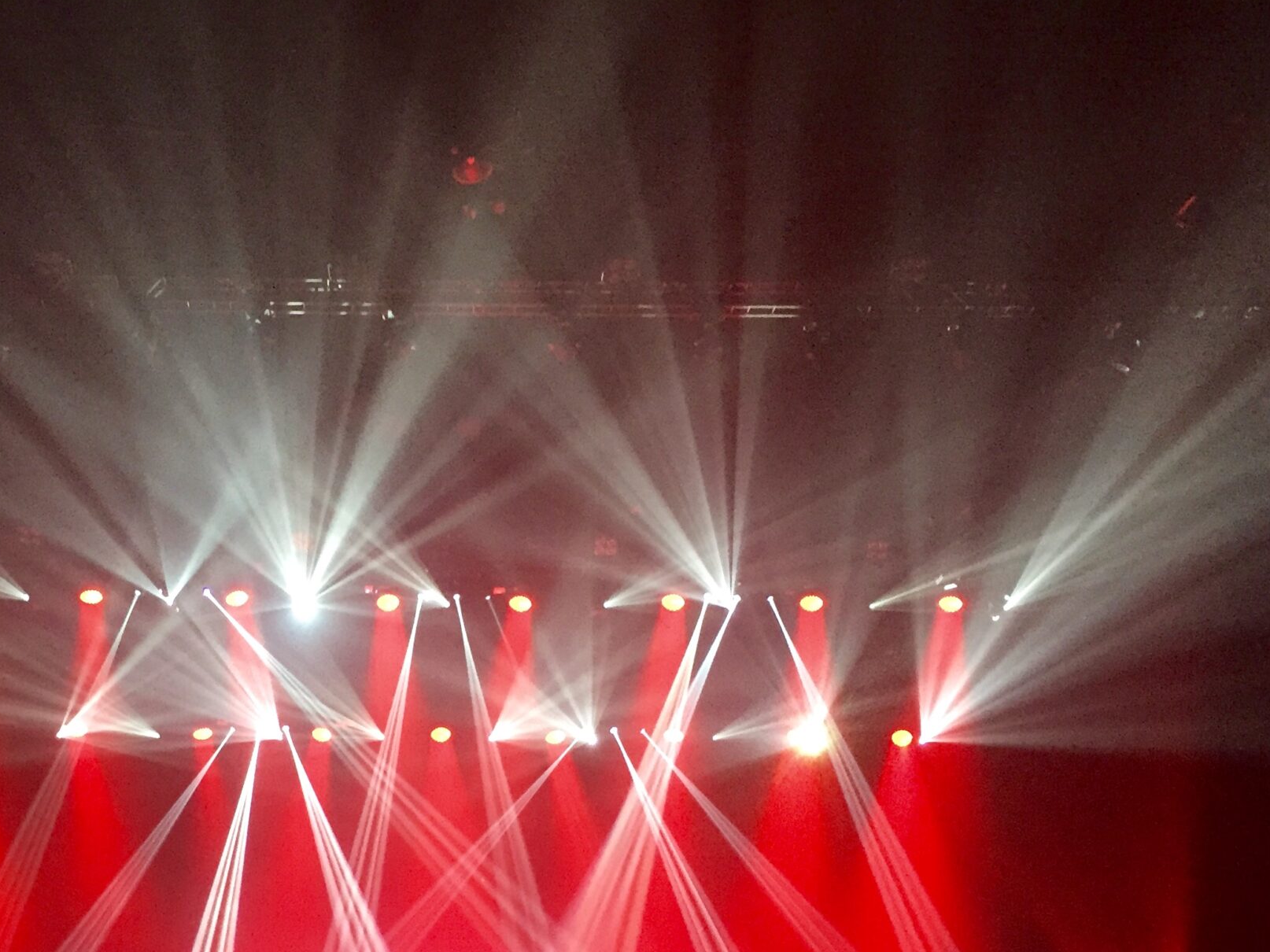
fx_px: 1687
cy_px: 751
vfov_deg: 30.8
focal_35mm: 46
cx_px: 415
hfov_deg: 40.7
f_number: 2.2
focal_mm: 4.15
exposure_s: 1/25
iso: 250
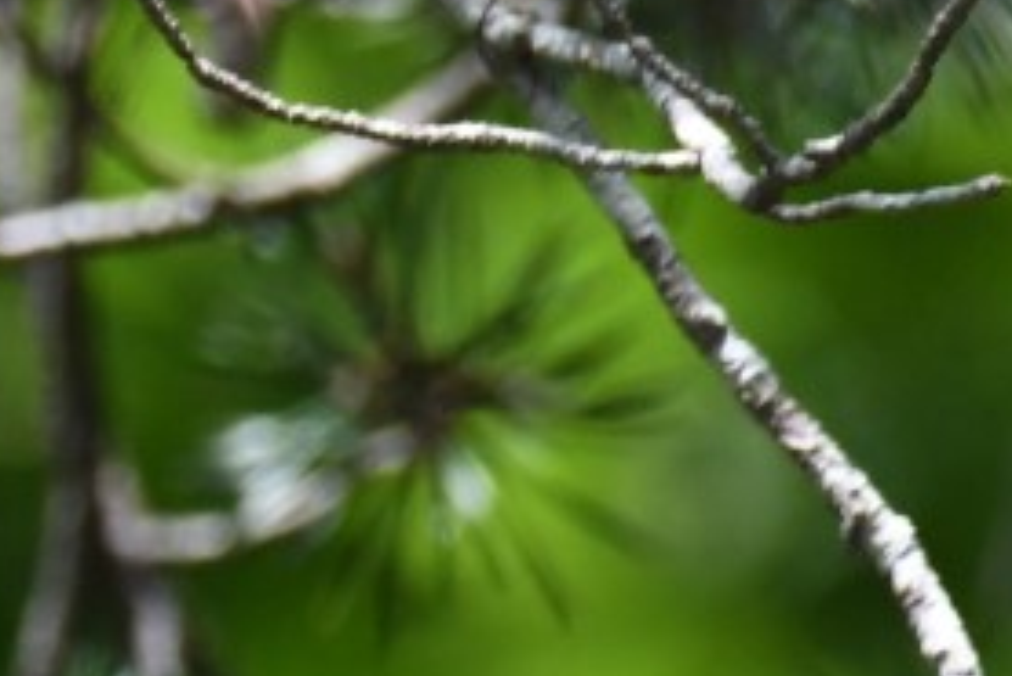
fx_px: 123298
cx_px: -1830
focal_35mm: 4384
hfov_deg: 0.5
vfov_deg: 0.3
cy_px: 278
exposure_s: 1/800
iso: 1250
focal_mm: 500
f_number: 9
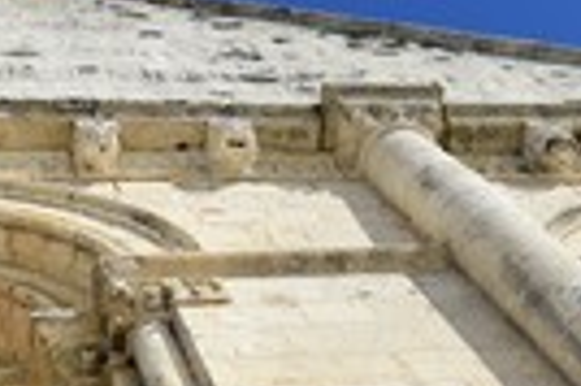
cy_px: 429
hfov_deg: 15.7
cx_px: -98
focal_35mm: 126
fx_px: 2031
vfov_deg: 10.7
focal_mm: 40
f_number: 5
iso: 200
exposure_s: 1/2000
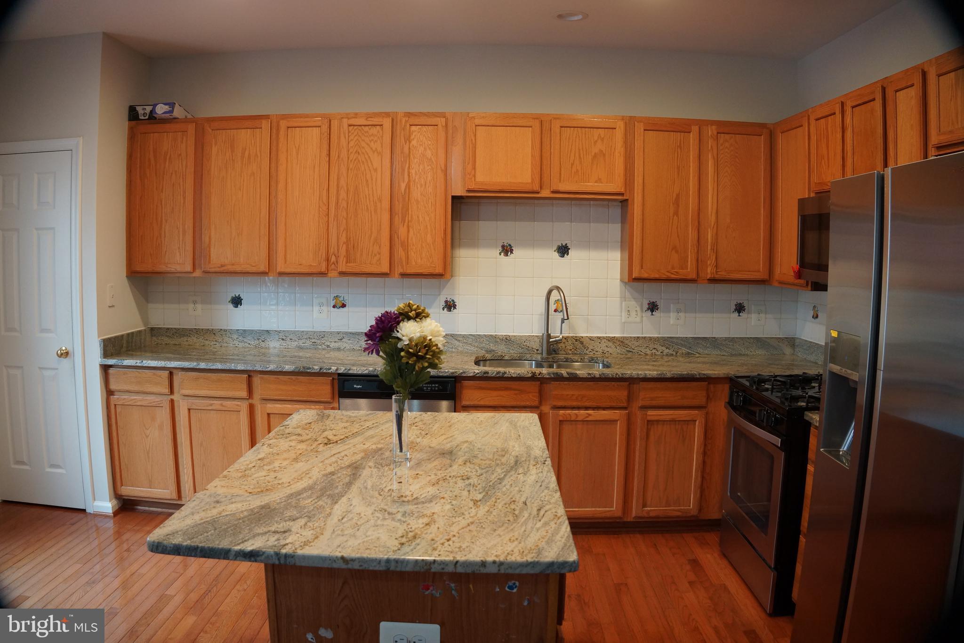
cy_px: 322
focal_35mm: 27
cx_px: 482
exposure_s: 1/60
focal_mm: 18
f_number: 4
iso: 640
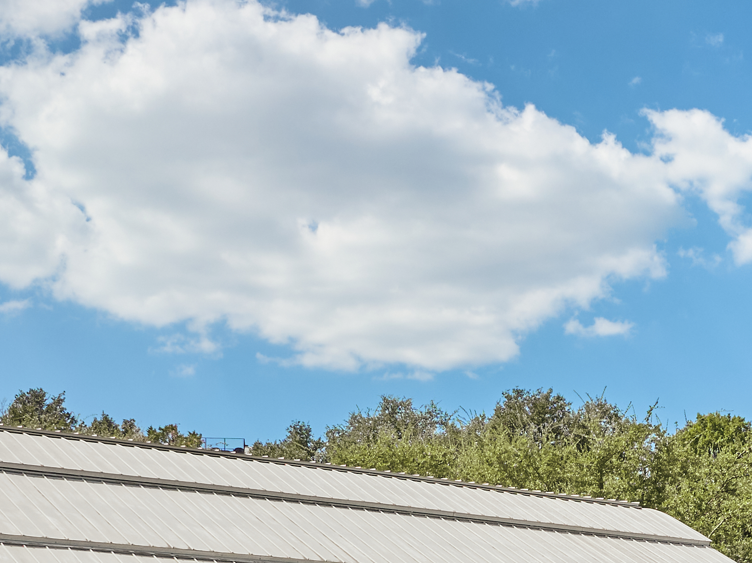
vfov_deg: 17.0
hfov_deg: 23.5
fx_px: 1781
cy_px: 709
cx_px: 609
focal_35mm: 82
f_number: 2.8
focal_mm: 12.29
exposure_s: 1/2000
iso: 190
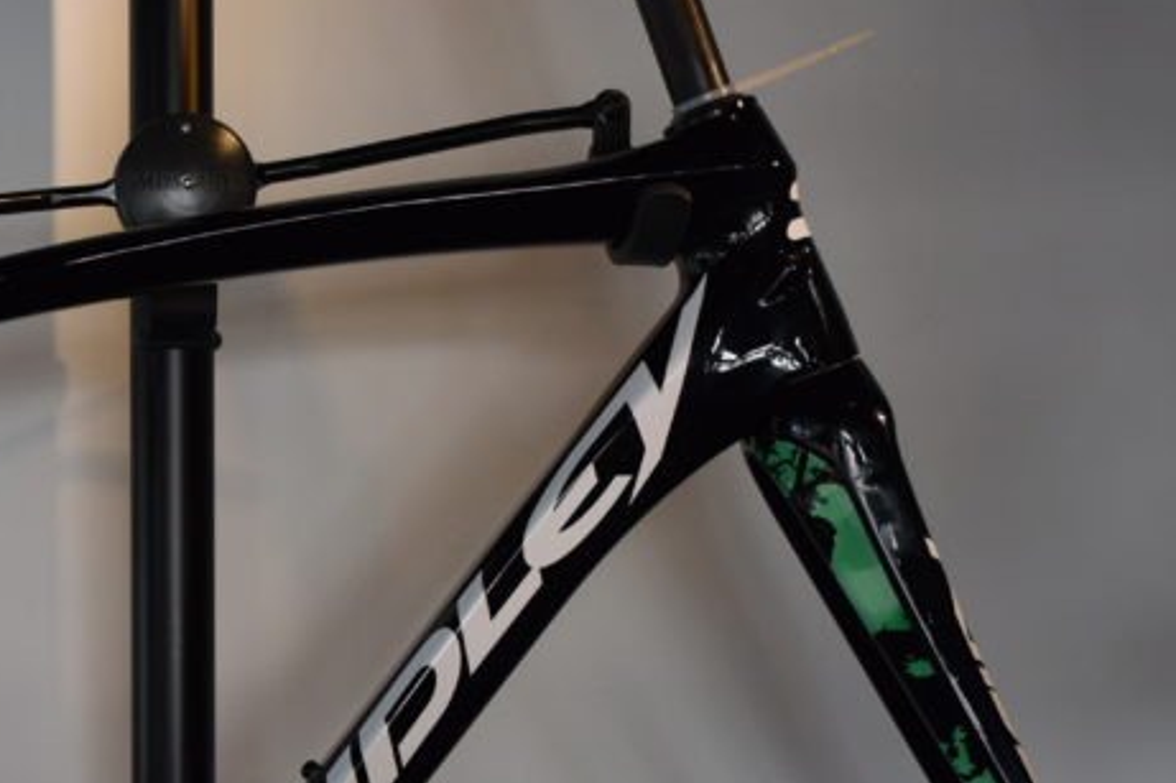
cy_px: 654
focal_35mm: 80
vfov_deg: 16.9
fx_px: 2612
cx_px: 163
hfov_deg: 24.8
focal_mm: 24
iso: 400
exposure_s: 1/125
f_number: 5.6
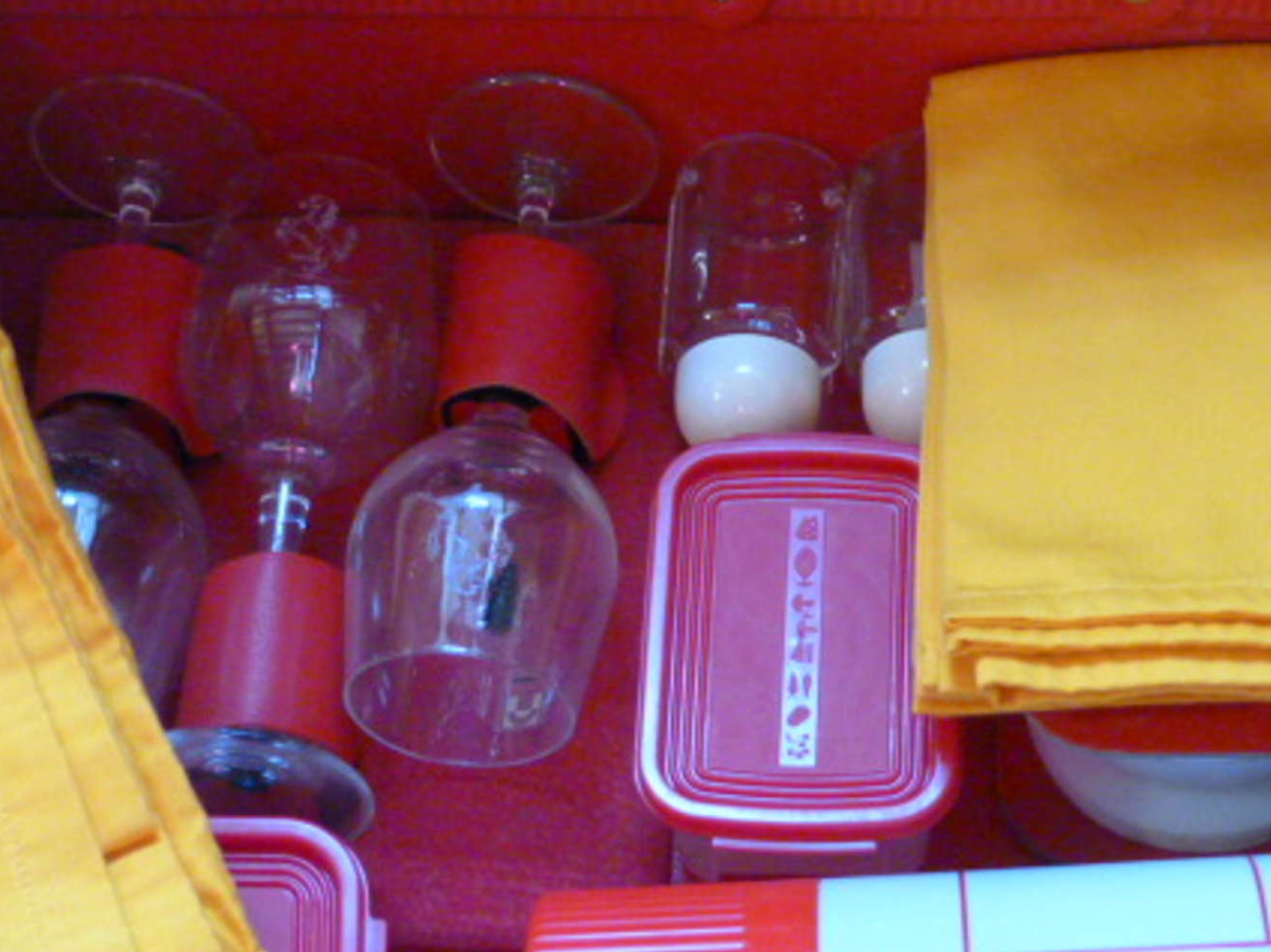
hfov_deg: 22.7
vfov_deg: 17.1
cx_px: 770
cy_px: 564
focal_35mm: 86
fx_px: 3157
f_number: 3.2
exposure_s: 1/10
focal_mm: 10.2
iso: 800
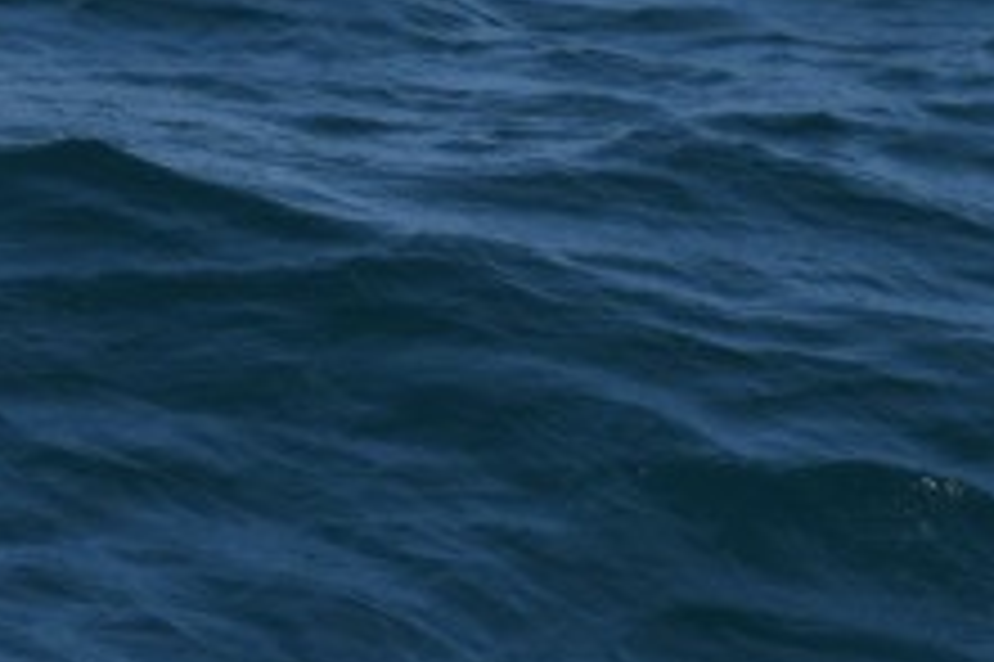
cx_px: 1448
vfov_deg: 2.2
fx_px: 17173
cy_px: -351
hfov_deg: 3.3
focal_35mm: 622
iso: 200
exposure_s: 1/1600
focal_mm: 85
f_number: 5.6
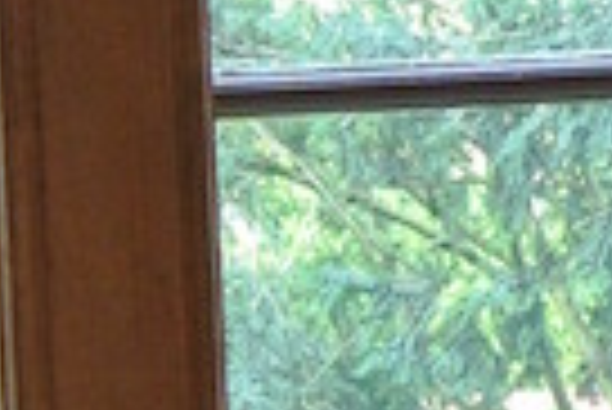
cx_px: 1062
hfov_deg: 7.1
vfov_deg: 4.7
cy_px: 1104
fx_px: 4799
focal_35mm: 282
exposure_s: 1/25
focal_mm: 15.1
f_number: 4.2
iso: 400
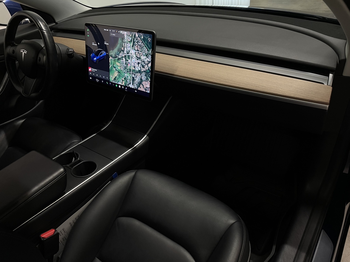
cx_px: 175
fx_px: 263
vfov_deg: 53.1
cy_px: 131
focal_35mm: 26
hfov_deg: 67.3
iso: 80
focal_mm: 4.2
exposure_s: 1/50
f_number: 1.6
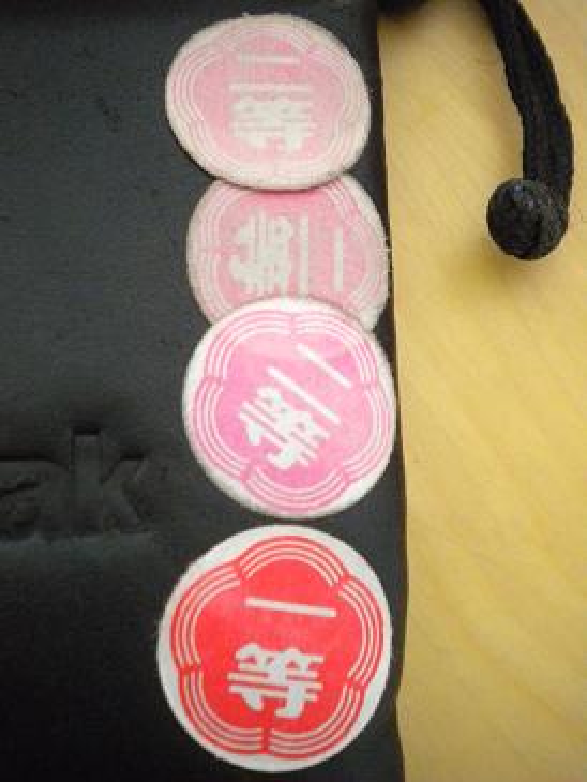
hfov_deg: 35.2
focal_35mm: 41
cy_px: 391
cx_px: 294
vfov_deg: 45.8
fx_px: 926
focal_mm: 7.4
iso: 800
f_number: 3.5
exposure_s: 1/13.1
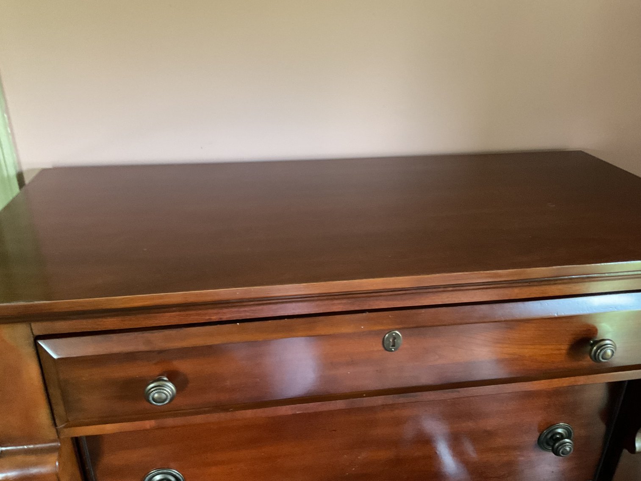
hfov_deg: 61.7
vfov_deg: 48.2
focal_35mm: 29
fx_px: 537
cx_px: 320
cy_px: 240
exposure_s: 1/30
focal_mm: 3
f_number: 1.8
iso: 320
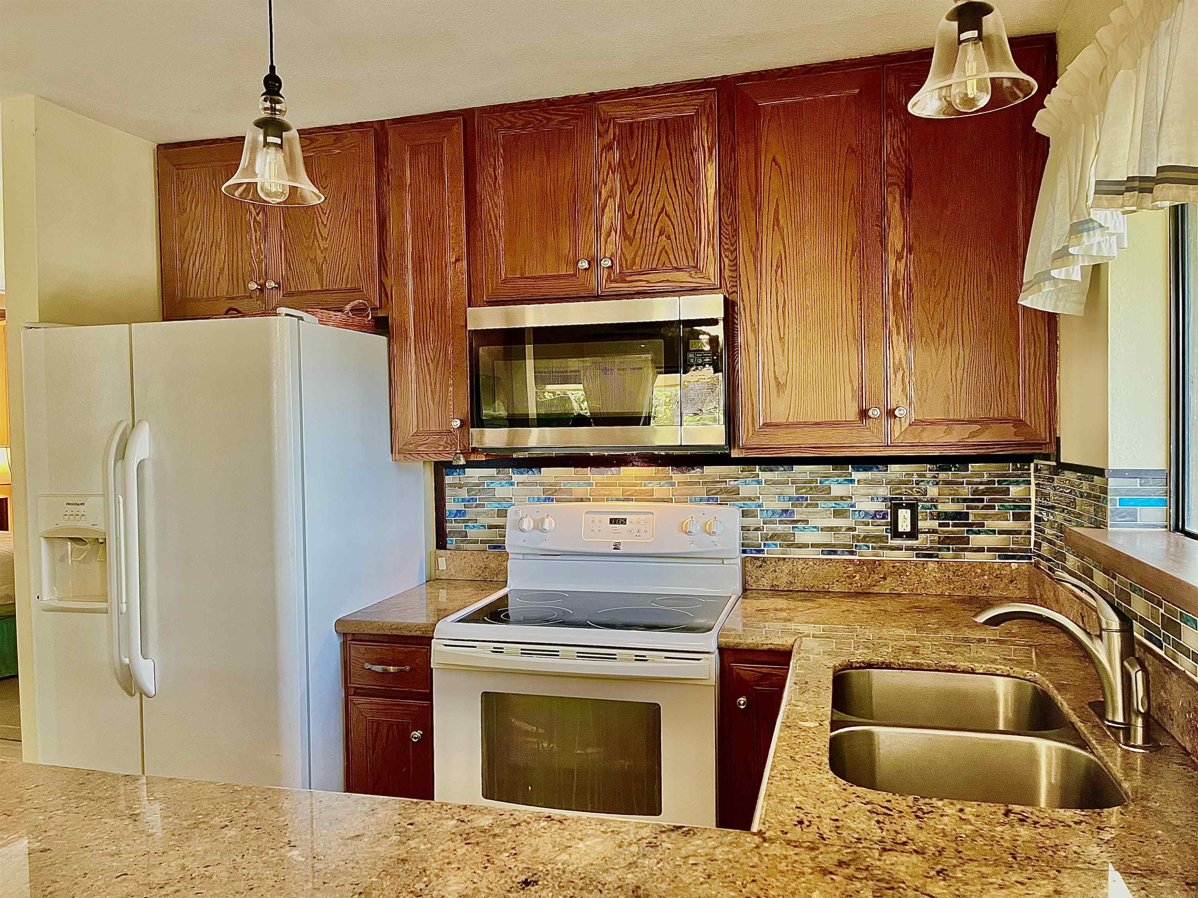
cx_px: 599
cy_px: 449
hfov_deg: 67.3
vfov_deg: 53.1
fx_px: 900
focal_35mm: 26
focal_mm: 5.1
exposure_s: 1/60
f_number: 1.6
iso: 250
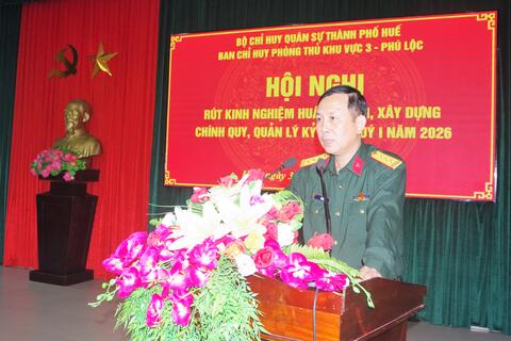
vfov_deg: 42.3
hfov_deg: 60.3
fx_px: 440
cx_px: 256
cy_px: 170
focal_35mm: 31
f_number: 8
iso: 1600
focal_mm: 21
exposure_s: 1/125
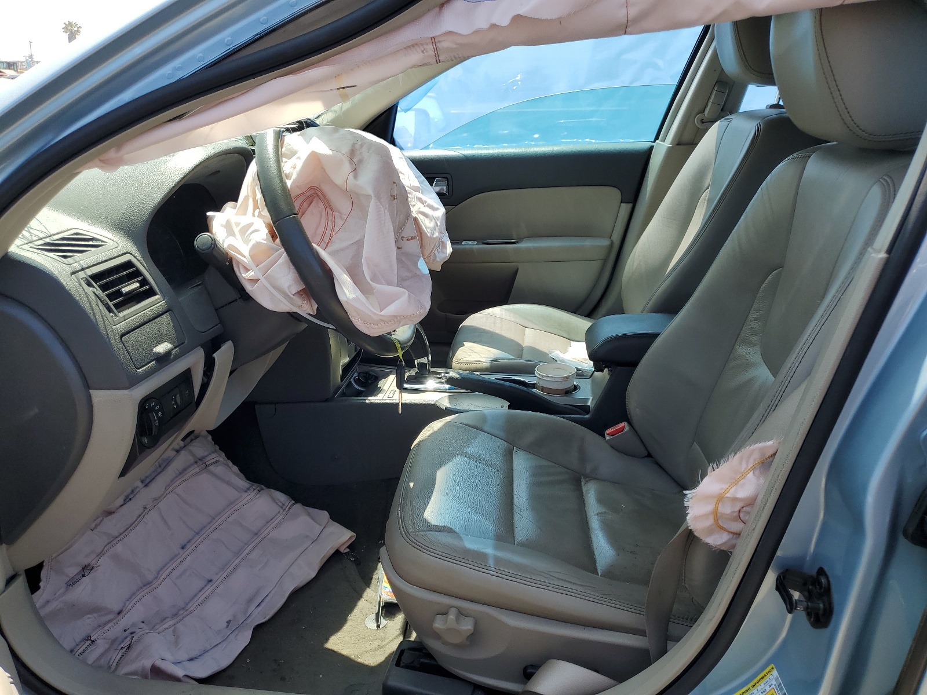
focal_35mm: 26
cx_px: 464
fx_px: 696
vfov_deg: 53.1
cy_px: 348
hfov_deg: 67.3
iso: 50
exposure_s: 1/1111
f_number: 1.5
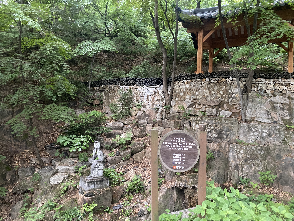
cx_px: 147
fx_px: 221
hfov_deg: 67.3
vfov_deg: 53.1
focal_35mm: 26
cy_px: 110
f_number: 1.8
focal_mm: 4.25
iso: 640
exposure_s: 1/30
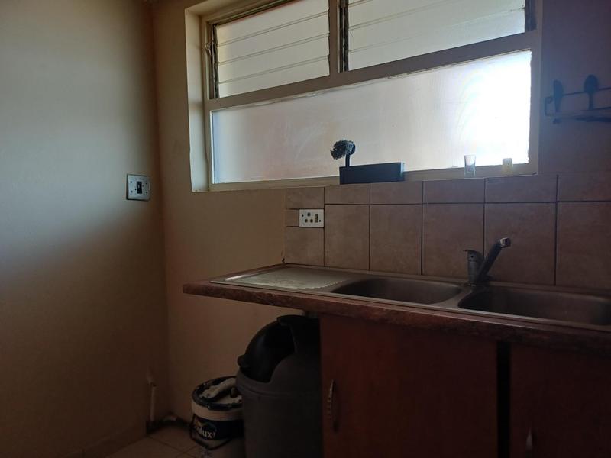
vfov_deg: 54.9
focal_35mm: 25
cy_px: 229
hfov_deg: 69.4
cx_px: 306
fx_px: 441
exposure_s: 1/50
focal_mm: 4.65
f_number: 1.8
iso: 80
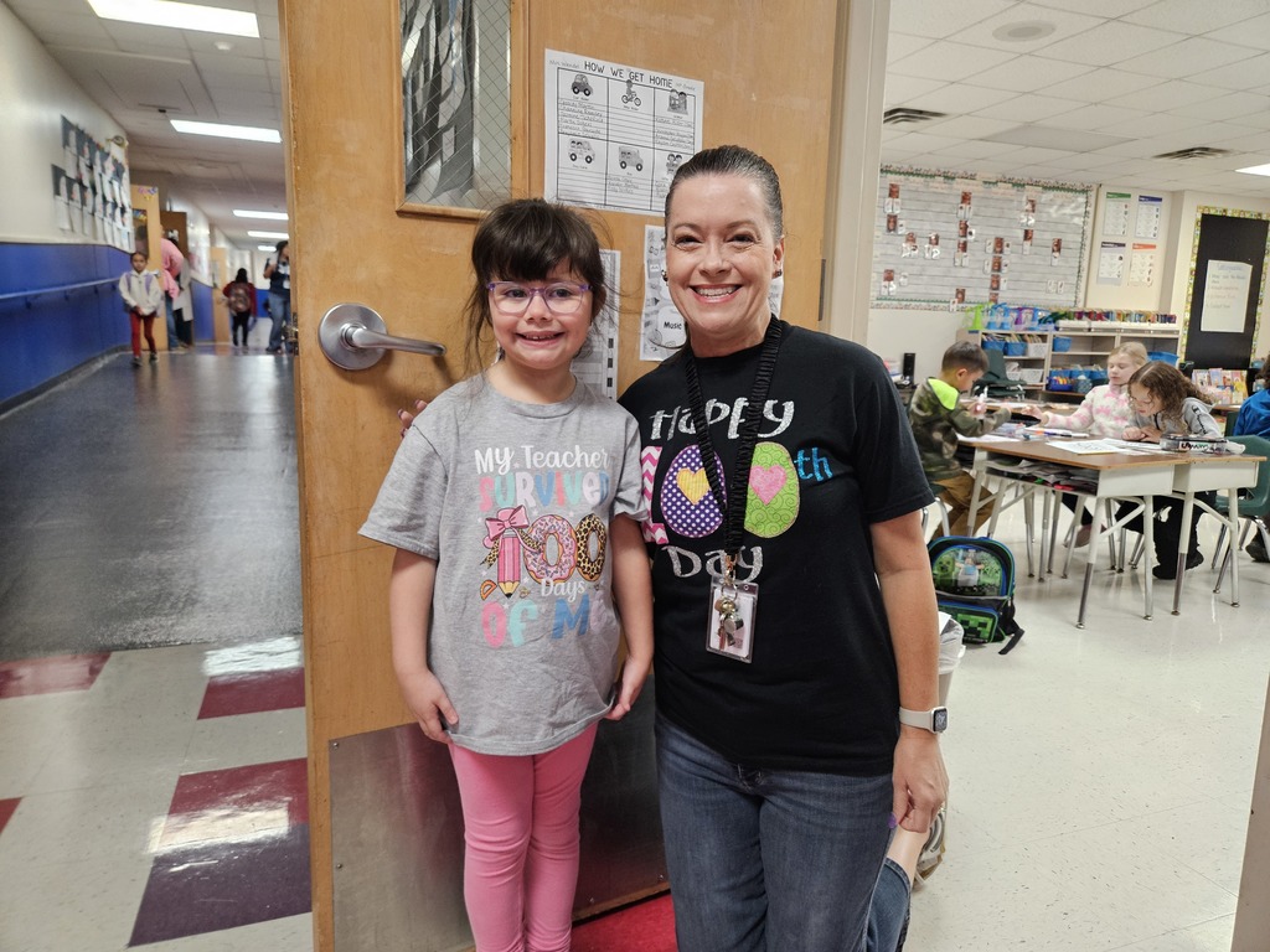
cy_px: 476
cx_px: 635
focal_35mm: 23
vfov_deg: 58.9
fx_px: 844
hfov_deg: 73.9
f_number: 1.8
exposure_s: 1/120
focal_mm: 5.4
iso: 500
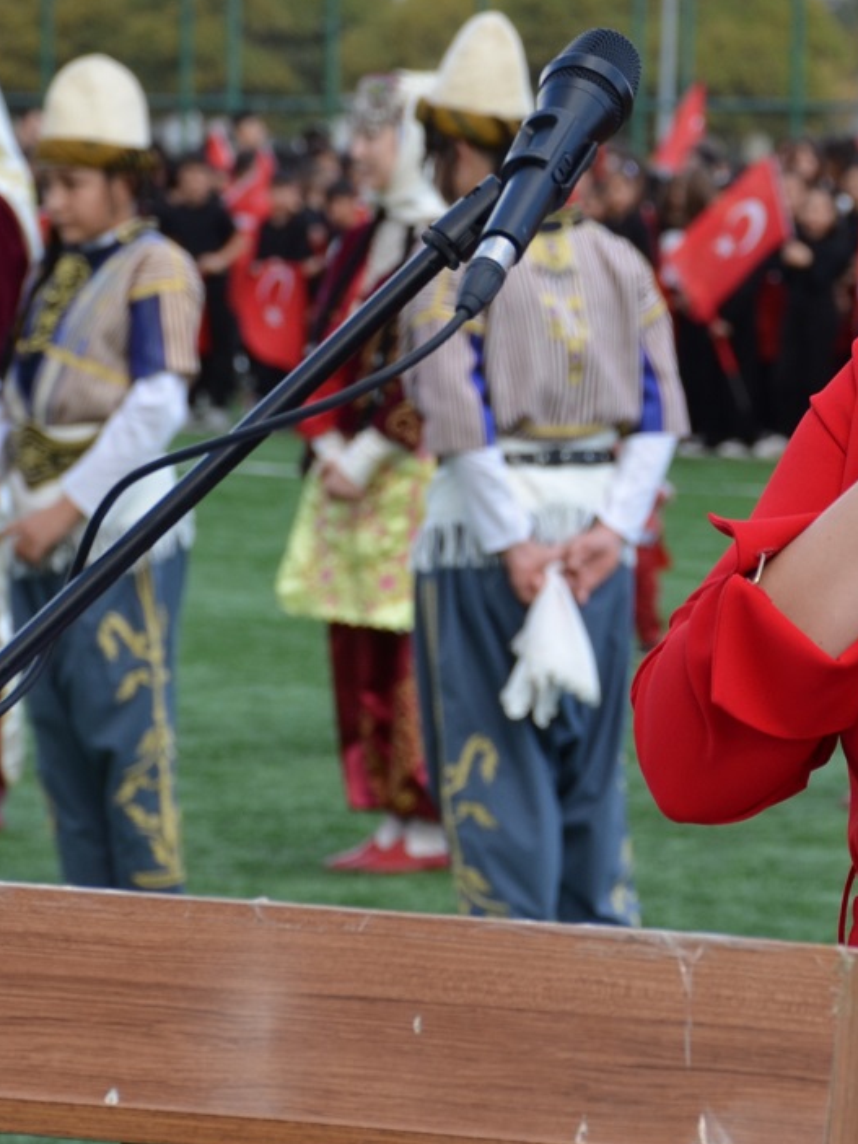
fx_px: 8629
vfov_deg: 7.6
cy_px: 536
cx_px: 715
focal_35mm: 261
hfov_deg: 5.7
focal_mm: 85
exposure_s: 1/200
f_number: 7.1
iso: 200
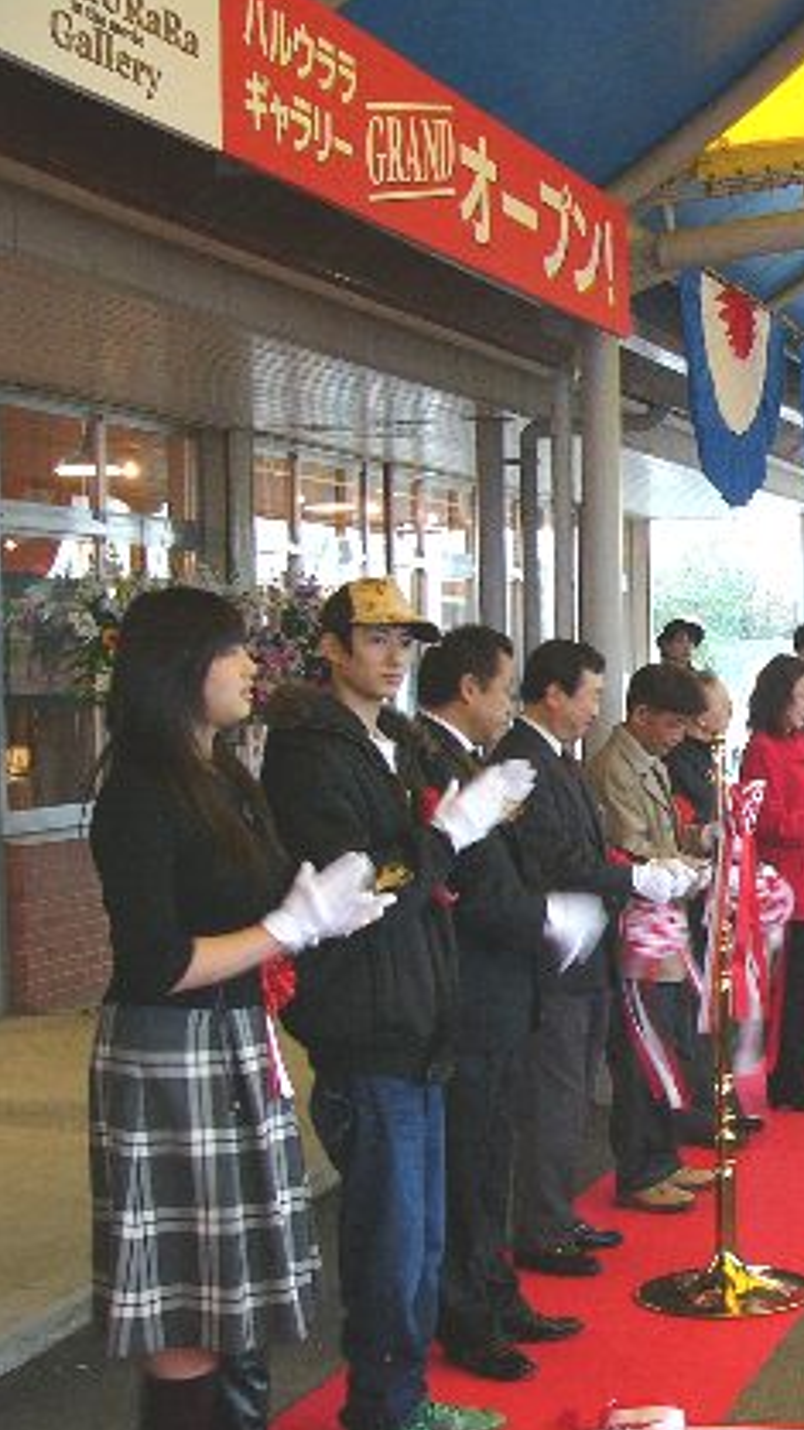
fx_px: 2275
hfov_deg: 18.7
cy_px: 732
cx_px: 1033
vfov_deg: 34.9
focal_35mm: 60
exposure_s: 1/13
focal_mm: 6
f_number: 2.8
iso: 100
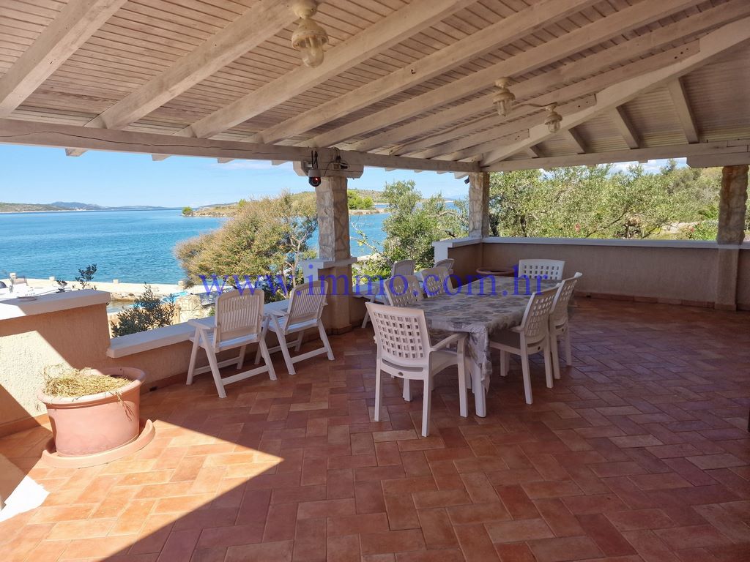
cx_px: 375
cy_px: 281
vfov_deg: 58.9
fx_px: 498
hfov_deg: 73.9
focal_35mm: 23
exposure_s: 1/657
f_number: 1.8
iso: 50
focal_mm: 6.4
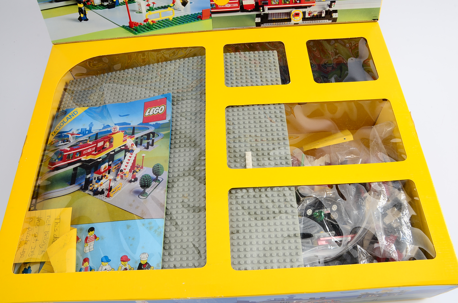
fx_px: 400
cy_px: 152
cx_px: 229
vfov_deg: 41.5
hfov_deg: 59.6
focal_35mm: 32
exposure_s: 1/125
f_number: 16
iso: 160
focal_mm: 21
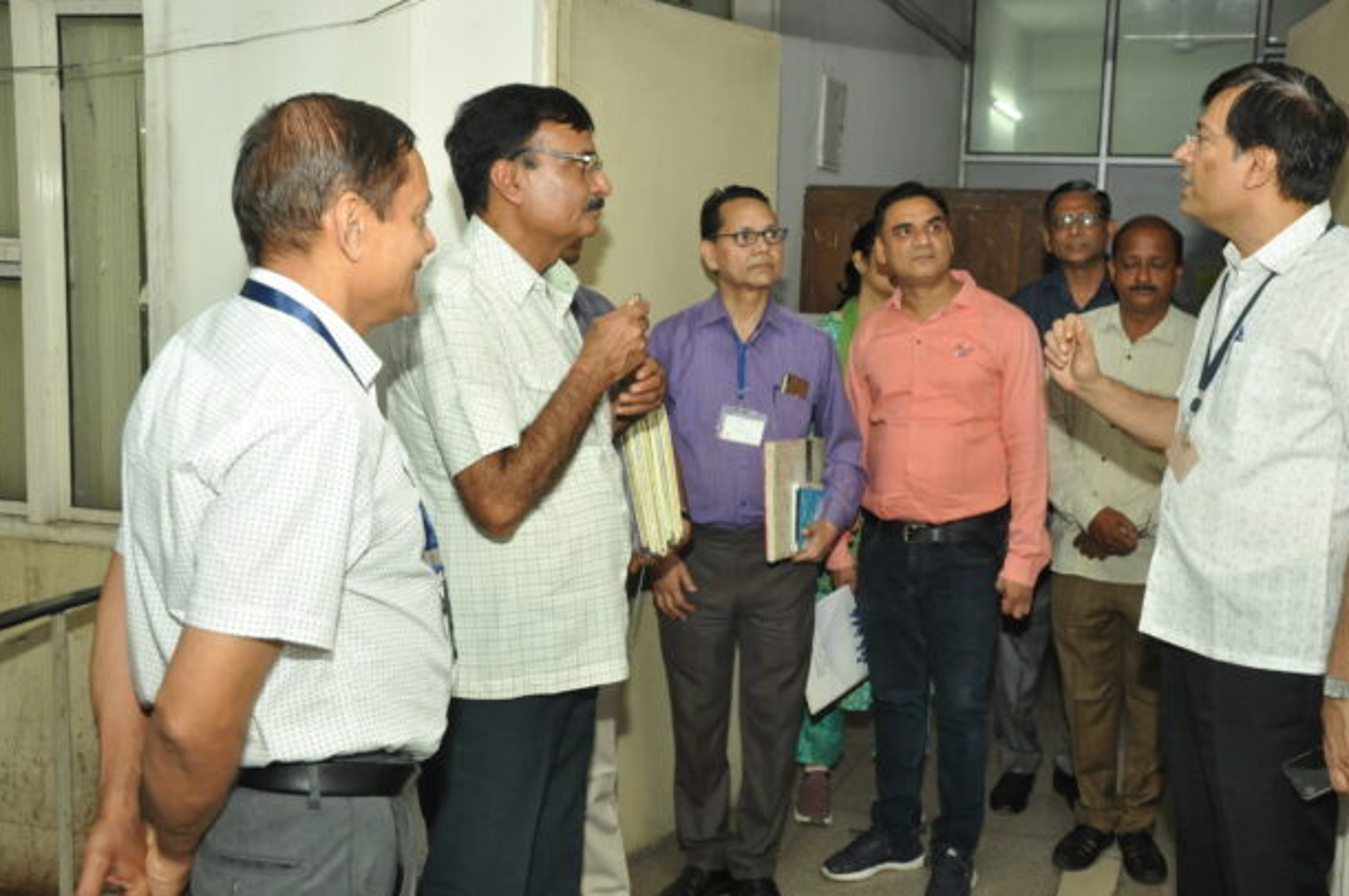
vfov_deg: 32.6
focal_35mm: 41
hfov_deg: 47.4
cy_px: 468
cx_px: 755
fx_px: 1535
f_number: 5.6
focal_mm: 24
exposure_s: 1/125
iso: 1000
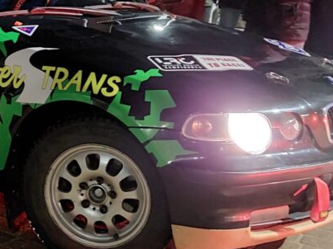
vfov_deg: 23.8
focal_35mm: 61
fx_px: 587
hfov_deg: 28.3
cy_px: 66
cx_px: -49
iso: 1600
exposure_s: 1/8
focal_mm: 5.23
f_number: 1.8
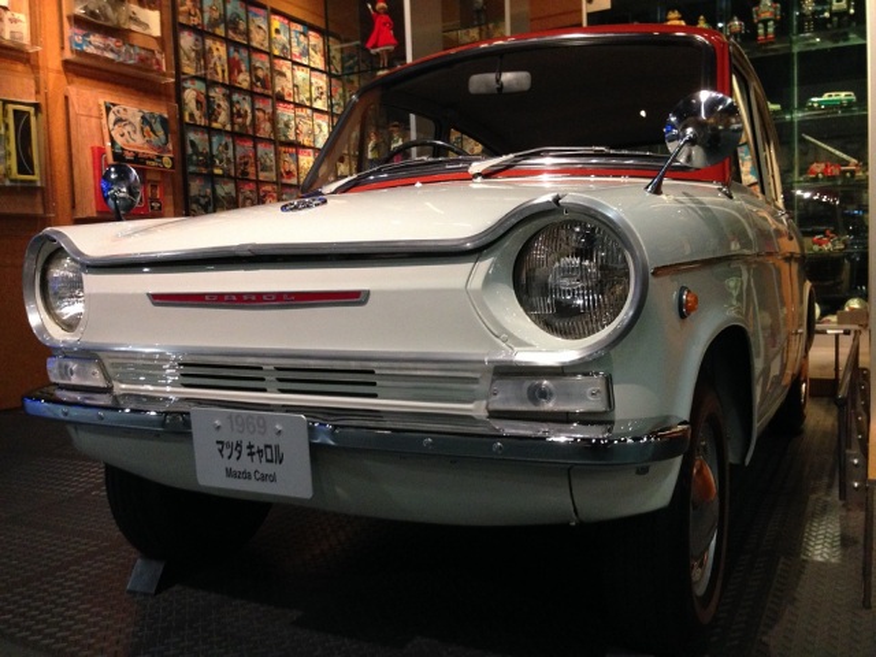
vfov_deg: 42.9
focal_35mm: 33
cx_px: 438
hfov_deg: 55.4
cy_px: 328
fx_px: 835
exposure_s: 1/20
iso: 320
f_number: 2.4
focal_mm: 4.12
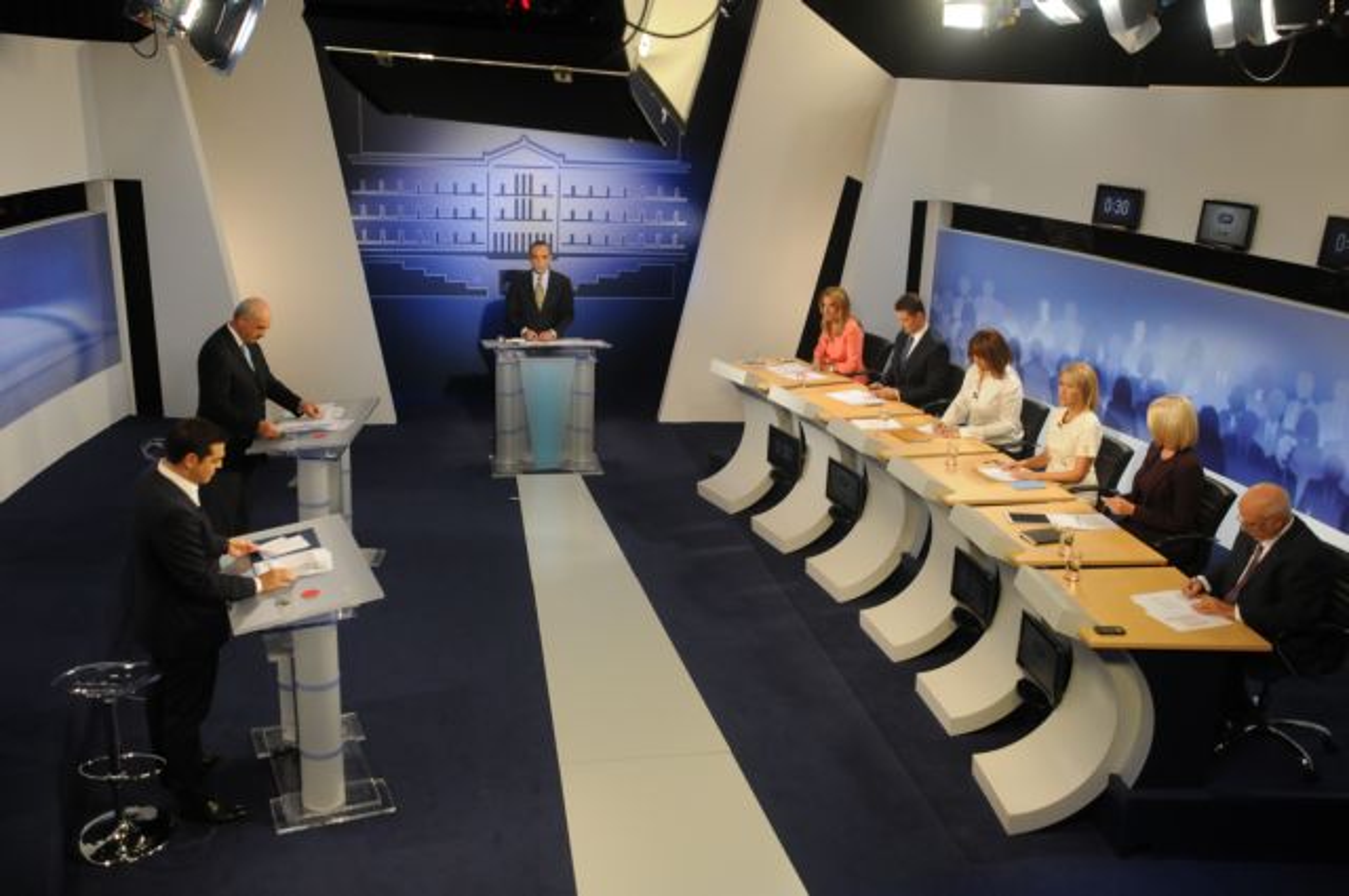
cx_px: 674
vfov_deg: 39.9
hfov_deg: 57.3
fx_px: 1235
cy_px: 448
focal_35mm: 33
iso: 1000
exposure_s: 1/125
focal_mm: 22
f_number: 3.8
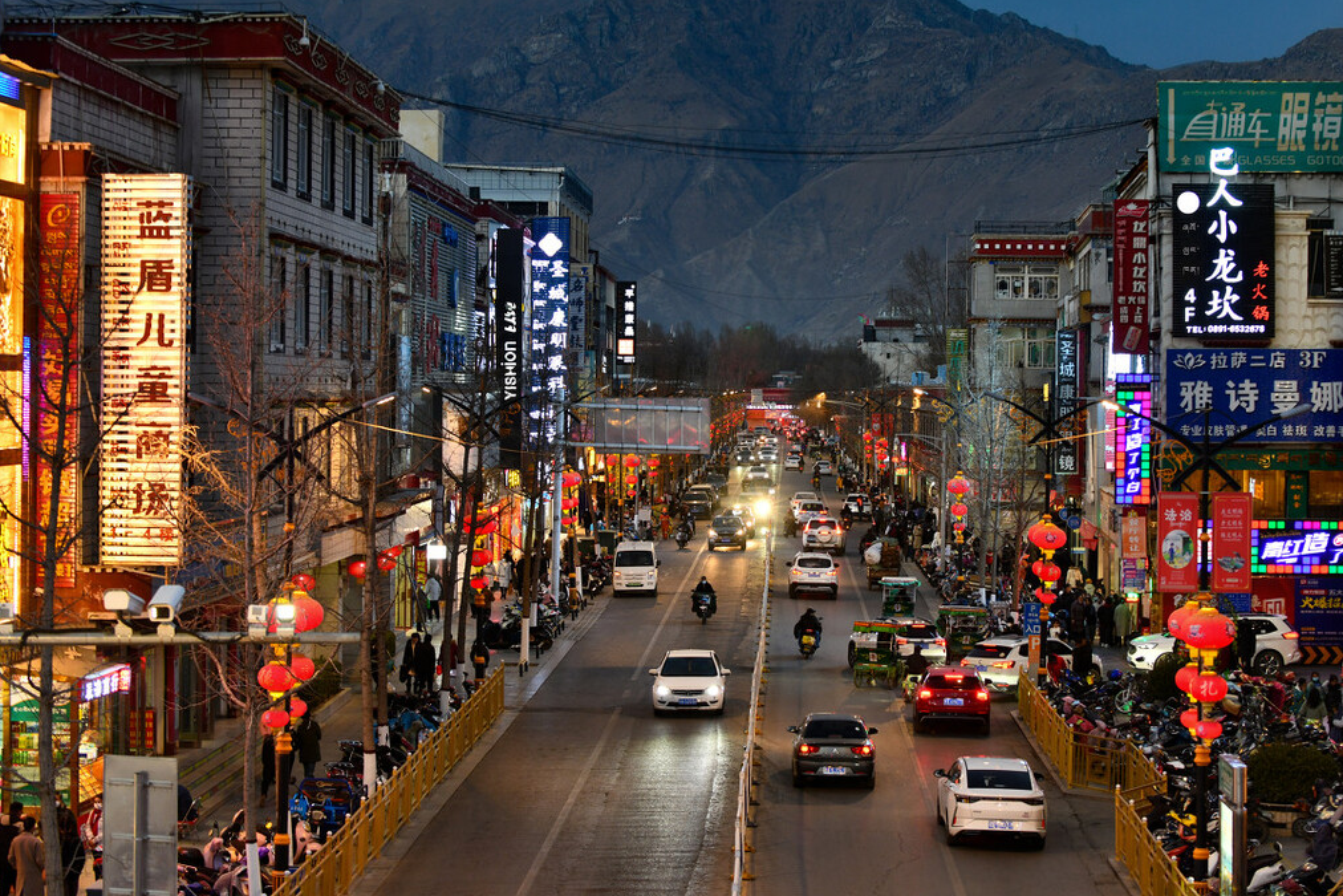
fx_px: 3097
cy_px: 418
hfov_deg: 24.5
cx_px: 750
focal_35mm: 83
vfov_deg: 16.5
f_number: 3.5
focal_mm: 70
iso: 640
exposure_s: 1/50
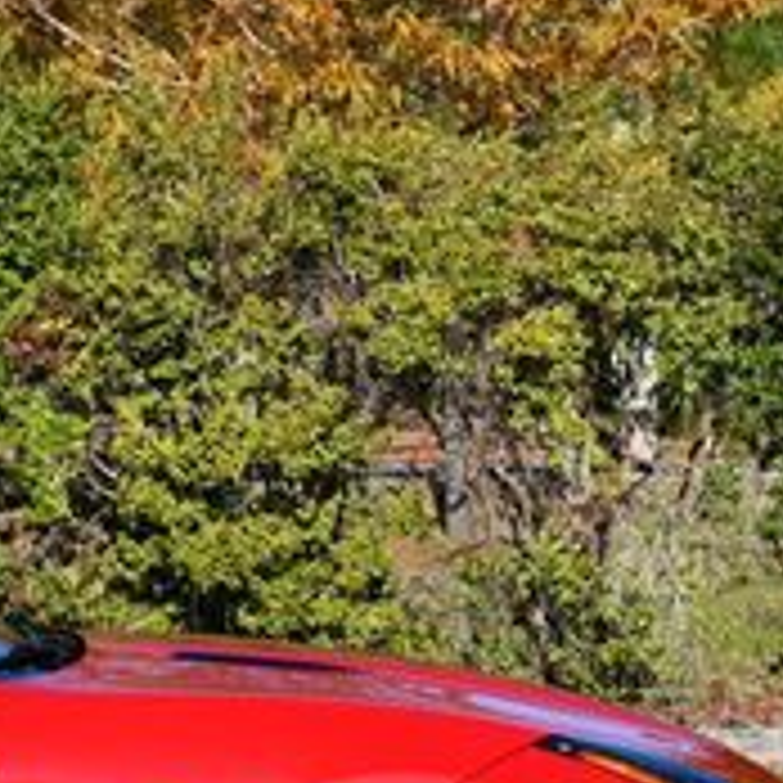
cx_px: -387
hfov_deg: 6.9
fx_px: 6423
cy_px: 418
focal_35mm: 251
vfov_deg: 7.0
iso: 100
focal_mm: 40
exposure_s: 1/250
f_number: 8
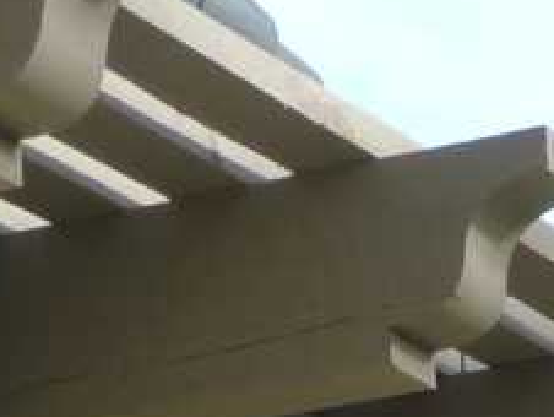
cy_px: 1170
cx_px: 467
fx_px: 3493
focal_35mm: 218
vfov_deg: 6.4
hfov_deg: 9.0
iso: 80
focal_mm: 6.1
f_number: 3.6
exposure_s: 1/200
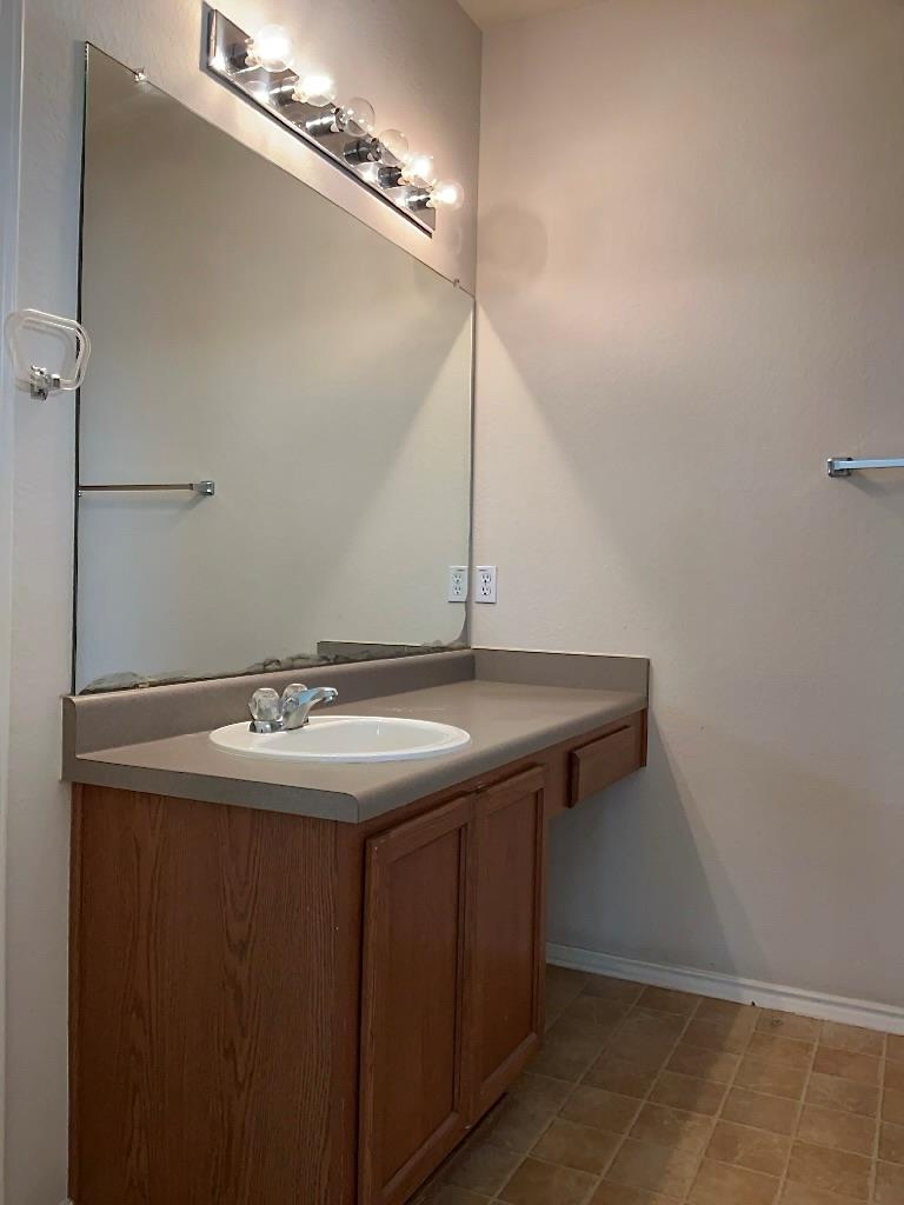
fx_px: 940
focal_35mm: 27
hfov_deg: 51.4
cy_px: 602
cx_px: 452
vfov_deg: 65.3
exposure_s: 1/60
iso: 64
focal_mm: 3
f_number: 1.8
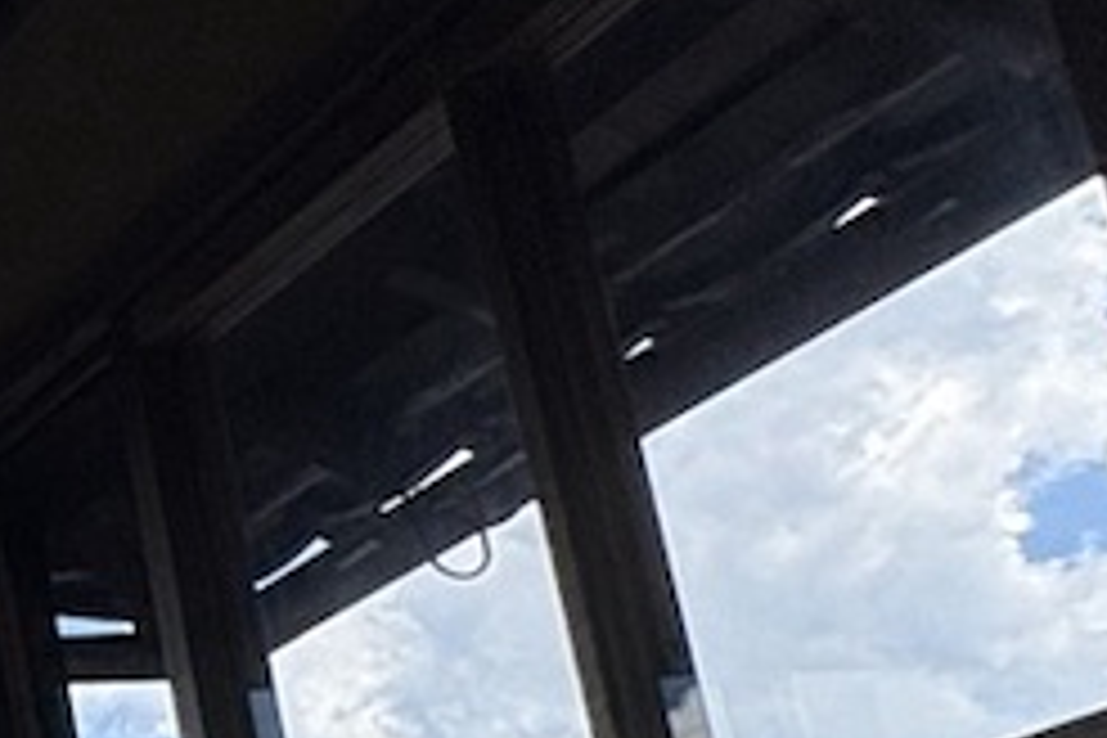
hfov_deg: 16.3
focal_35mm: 71
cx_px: -1395
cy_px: 932
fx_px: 2183
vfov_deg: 18.0
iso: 40
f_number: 2.2
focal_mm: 2.22
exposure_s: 1/921
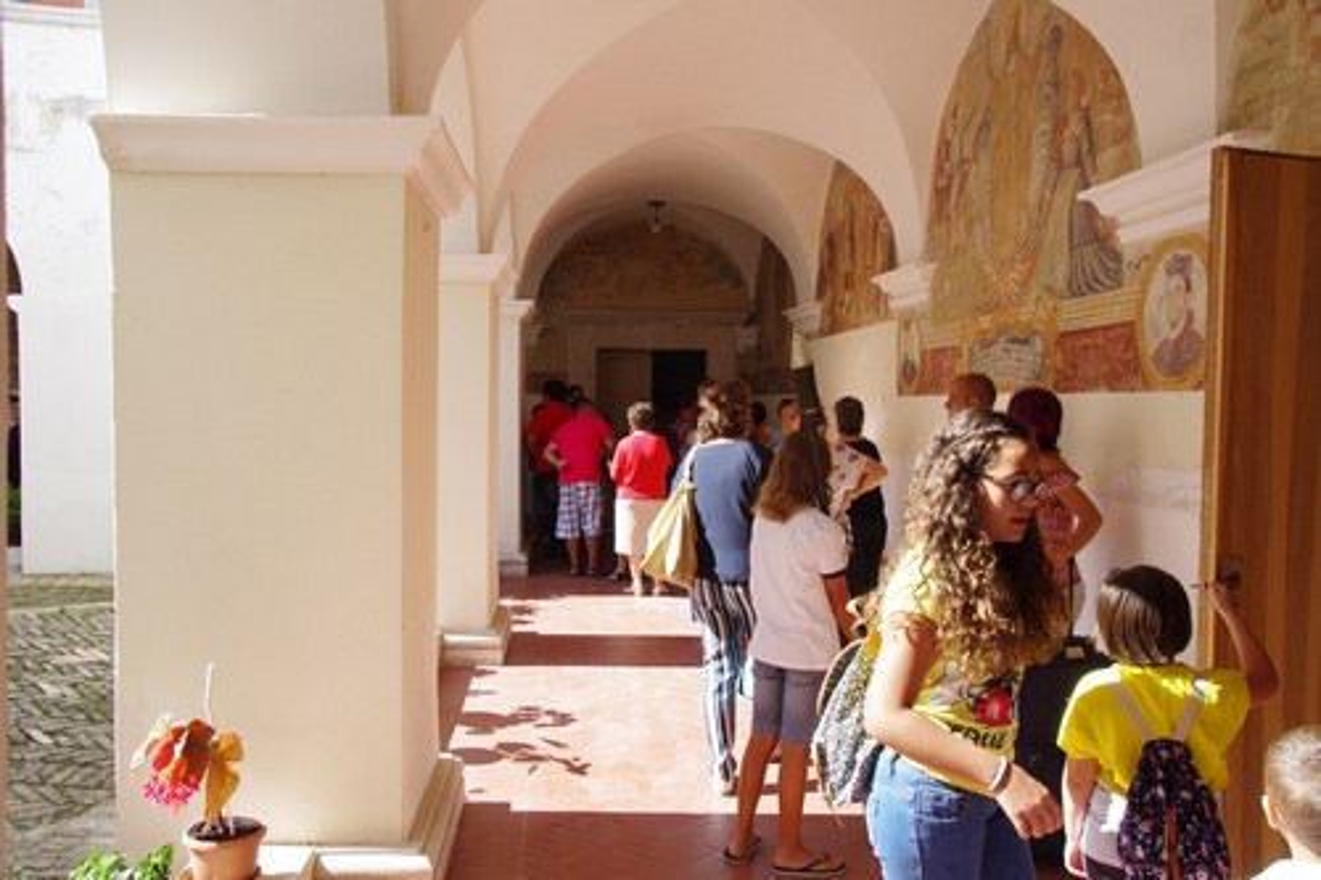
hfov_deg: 57.2
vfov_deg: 39.9
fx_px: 1210
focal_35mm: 33
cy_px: 440
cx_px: 660
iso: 1000
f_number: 8
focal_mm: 22
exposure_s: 1/320
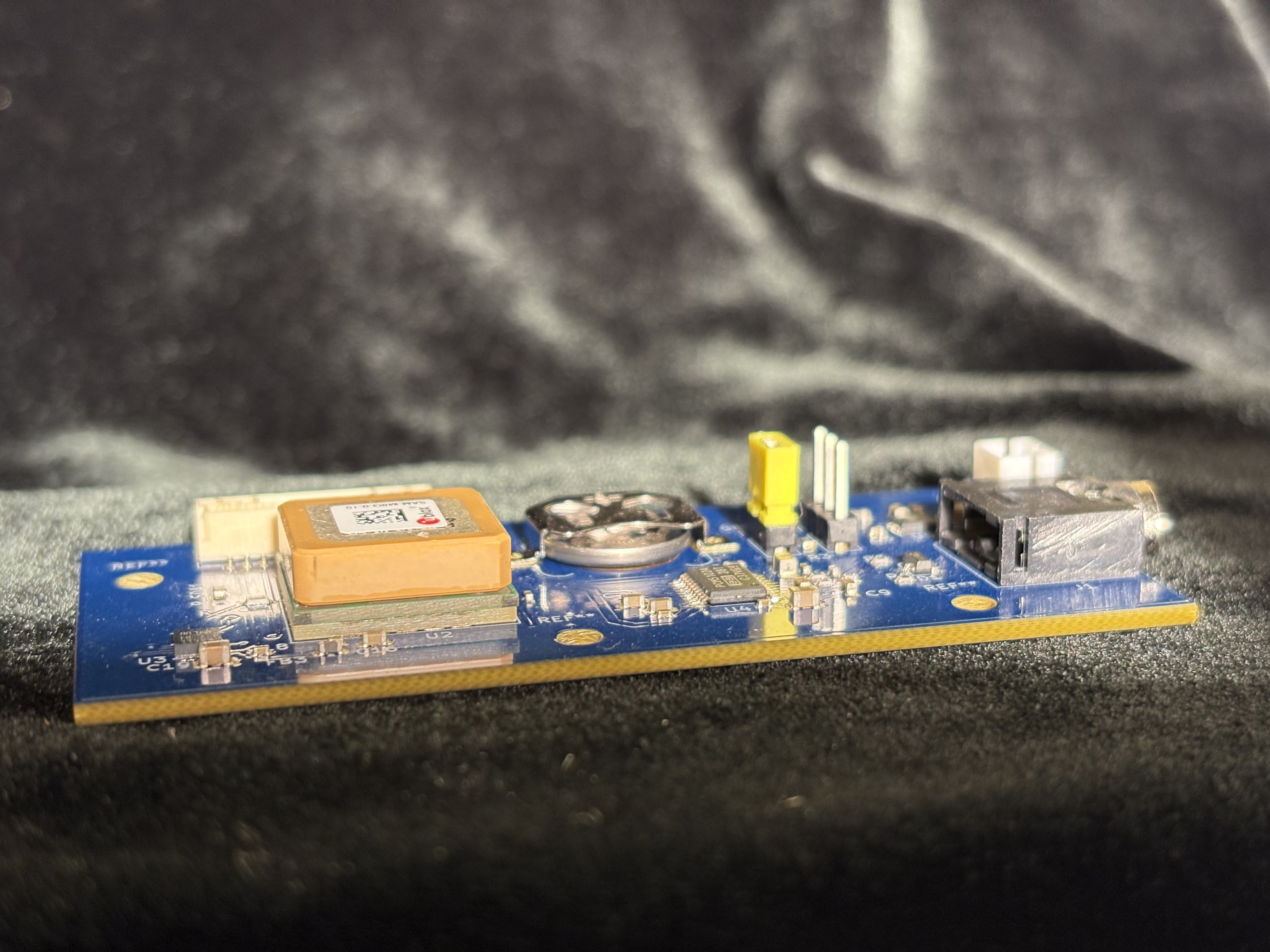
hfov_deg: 36.8
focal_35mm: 52
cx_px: 635
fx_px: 1908
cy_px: 476
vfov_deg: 28.0
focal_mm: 5.96
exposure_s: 1/40
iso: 100
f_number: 1.6
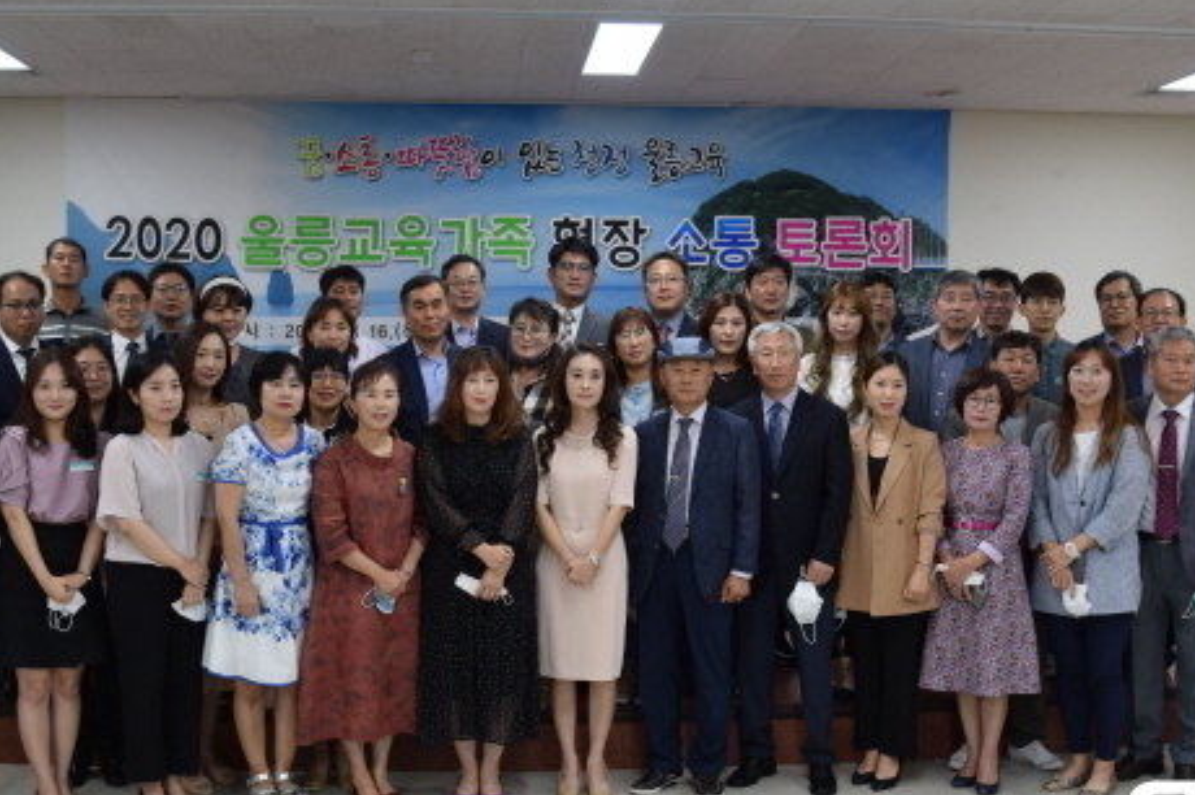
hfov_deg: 41.9
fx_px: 1559
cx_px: 610
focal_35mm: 47
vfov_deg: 28.6
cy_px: 444
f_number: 4
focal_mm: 24
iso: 200
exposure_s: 1/40
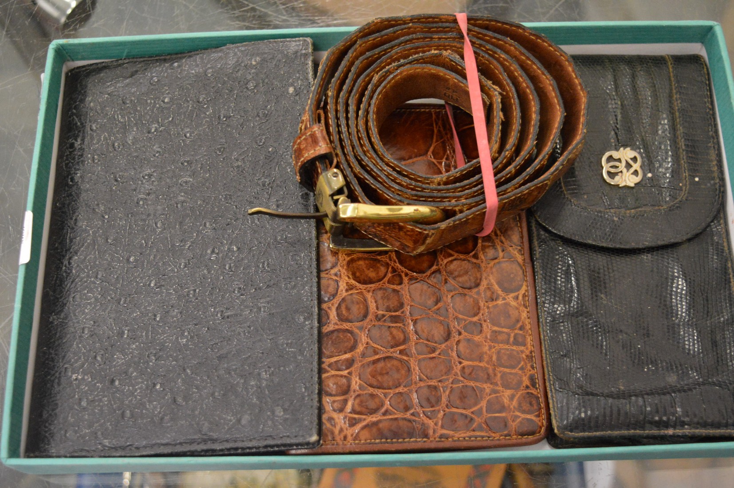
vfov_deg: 28.9
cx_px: 367
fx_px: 947
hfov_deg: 42.4
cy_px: 244
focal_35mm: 46
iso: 2800
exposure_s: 1/60
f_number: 4.2
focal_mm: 31
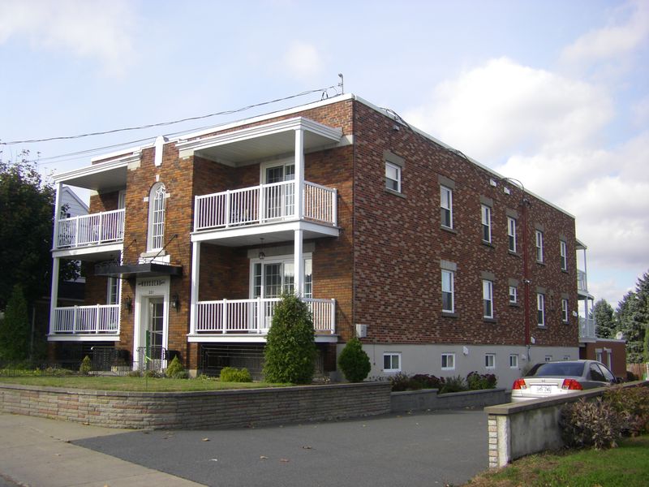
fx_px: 712
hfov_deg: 49.0
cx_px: 324
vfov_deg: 37.7
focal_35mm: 38
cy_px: 244
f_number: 7
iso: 64
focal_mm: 6.3
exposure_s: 1/100
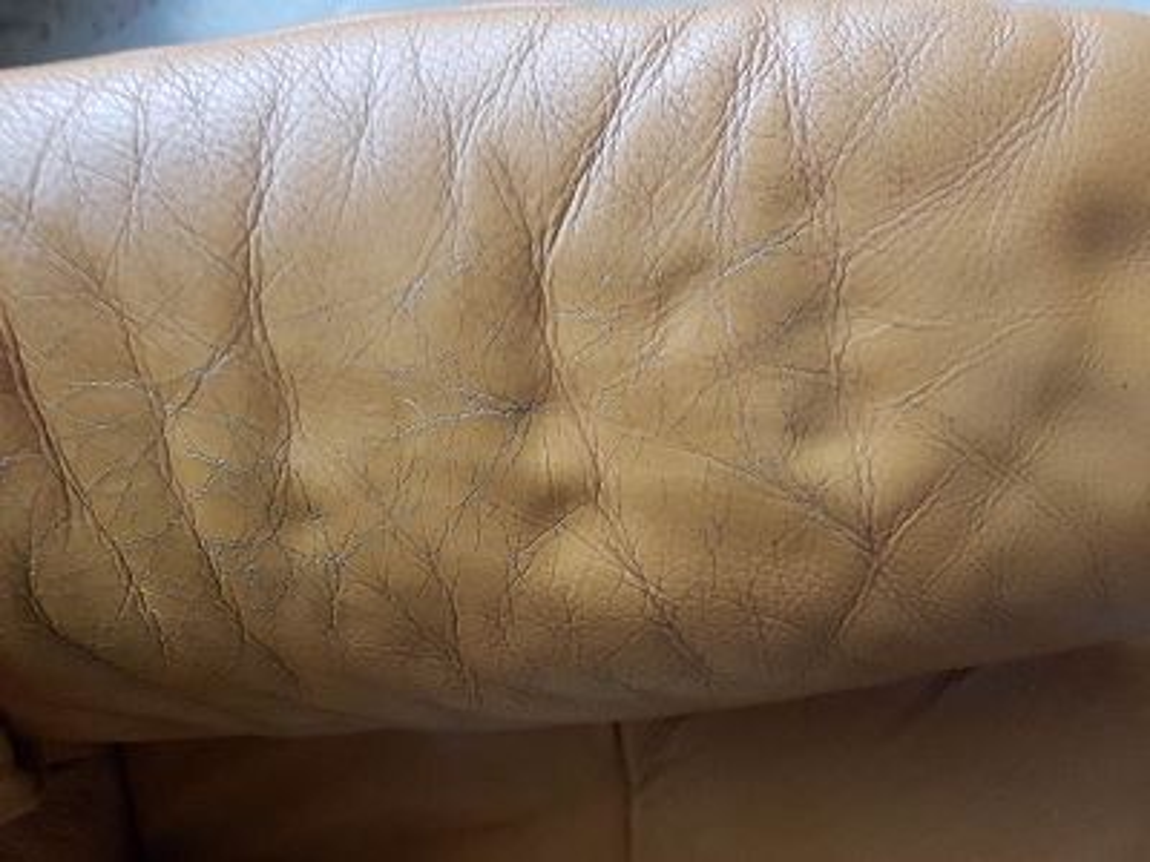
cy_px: 431
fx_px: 864
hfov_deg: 67.3
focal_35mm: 26
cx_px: 575
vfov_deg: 53.1
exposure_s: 1/25
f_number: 1.7
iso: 200
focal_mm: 4.2
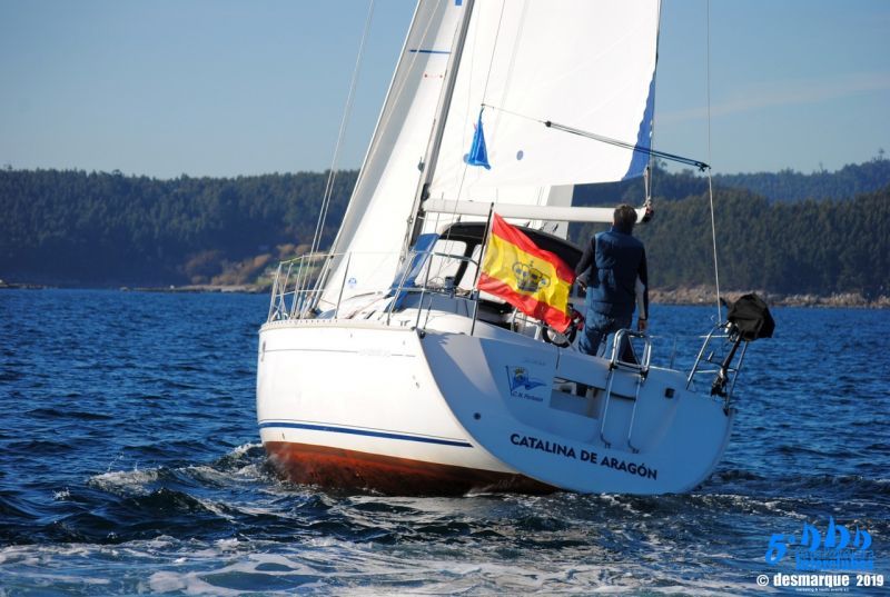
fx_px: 3642
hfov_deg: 13.9
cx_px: 445
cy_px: 298
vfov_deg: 9.4
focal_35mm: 147
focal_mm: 98
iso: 100
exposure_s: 1/640
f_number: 6.3
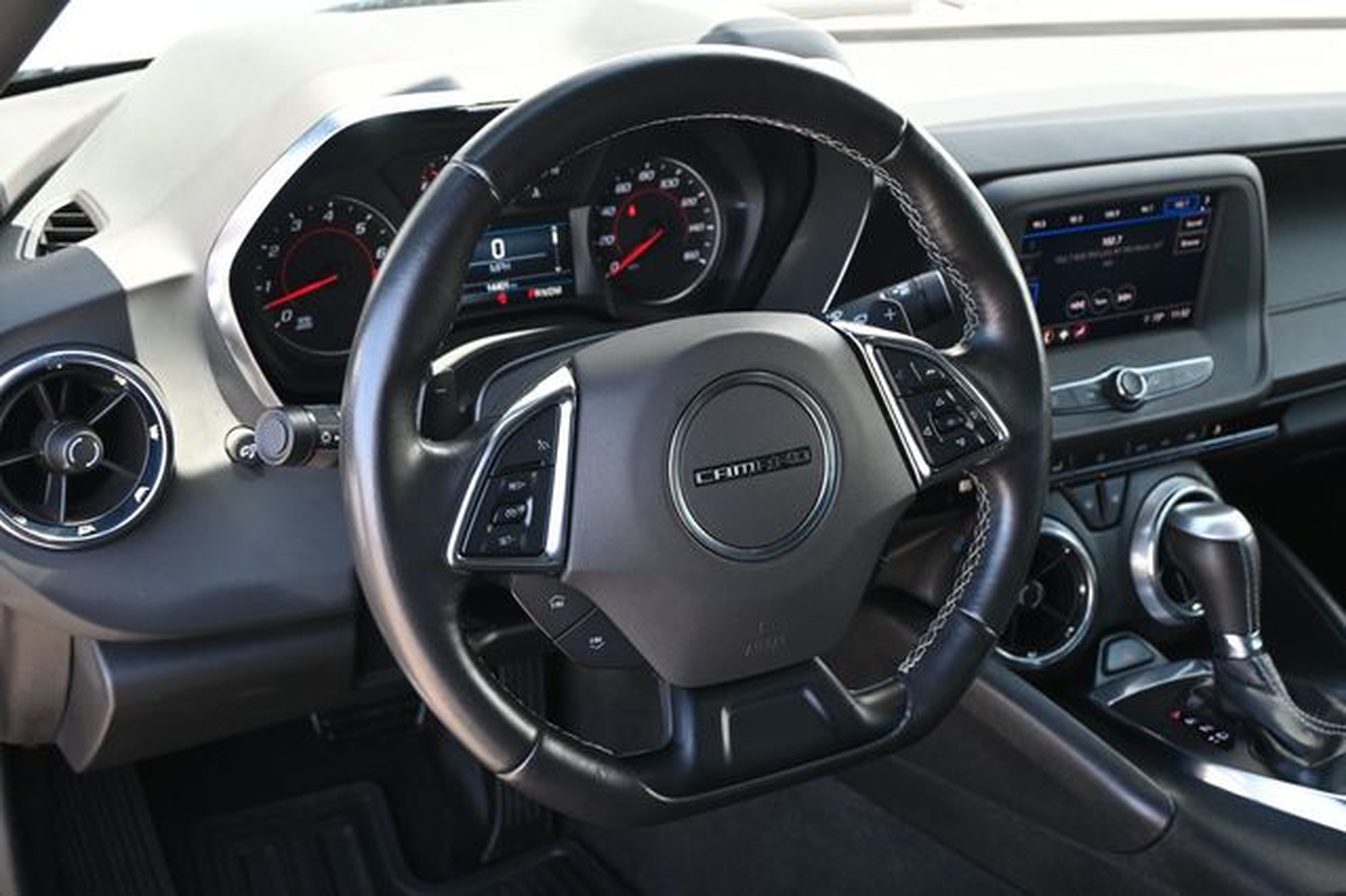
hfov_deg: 47.2
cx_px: 673
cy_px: 448
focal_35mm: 41
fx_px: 1541
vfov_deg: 32.4
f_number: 4.5
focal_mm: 27.5
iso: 720
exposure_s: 1/125
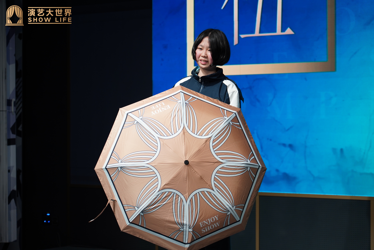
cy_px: 125
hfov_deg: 20.4
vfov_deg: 13.7
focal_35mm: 100
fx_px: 1039
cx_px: 187
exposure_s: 1/200
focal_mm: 100
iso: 640
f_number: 4
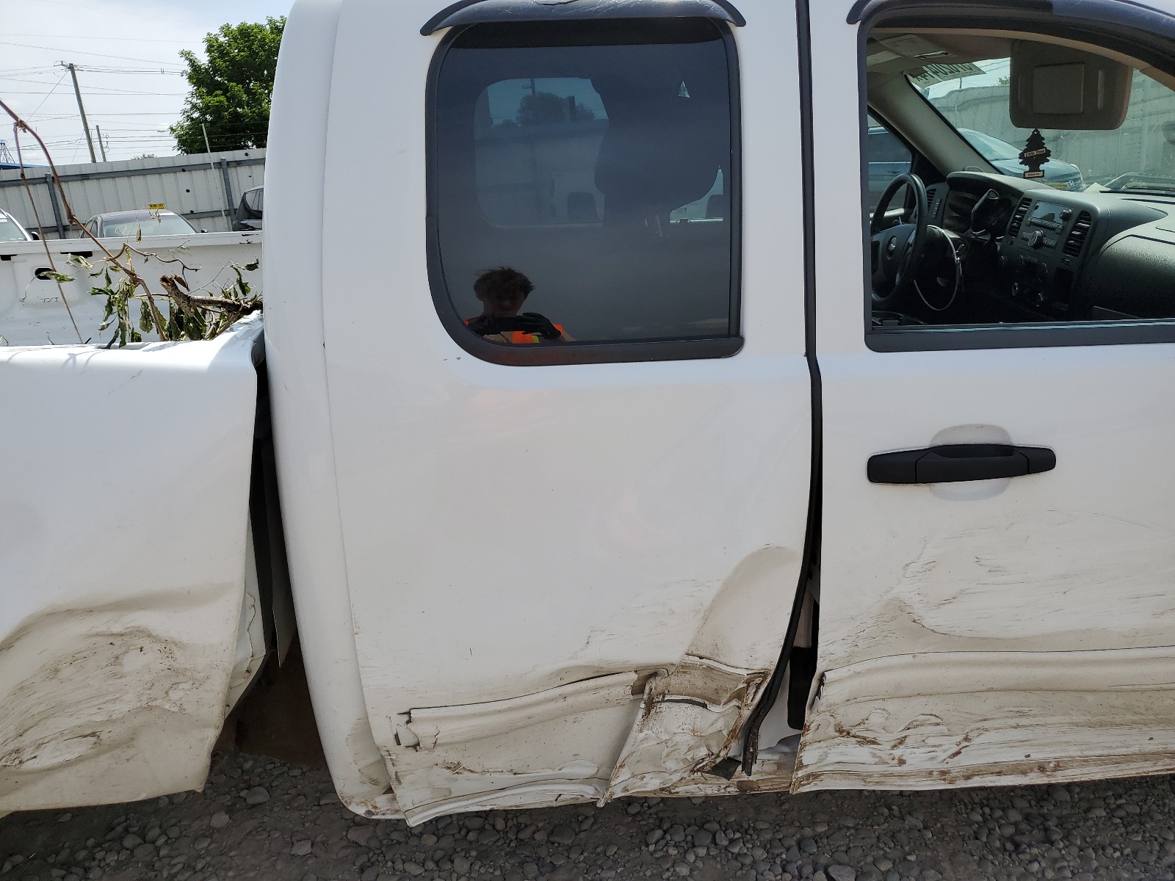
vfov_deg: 53.1
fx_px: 883
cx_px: 588
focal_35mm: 26
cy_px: 440
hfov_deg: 67.3
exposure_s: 1/3333
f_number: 1.5
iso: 50
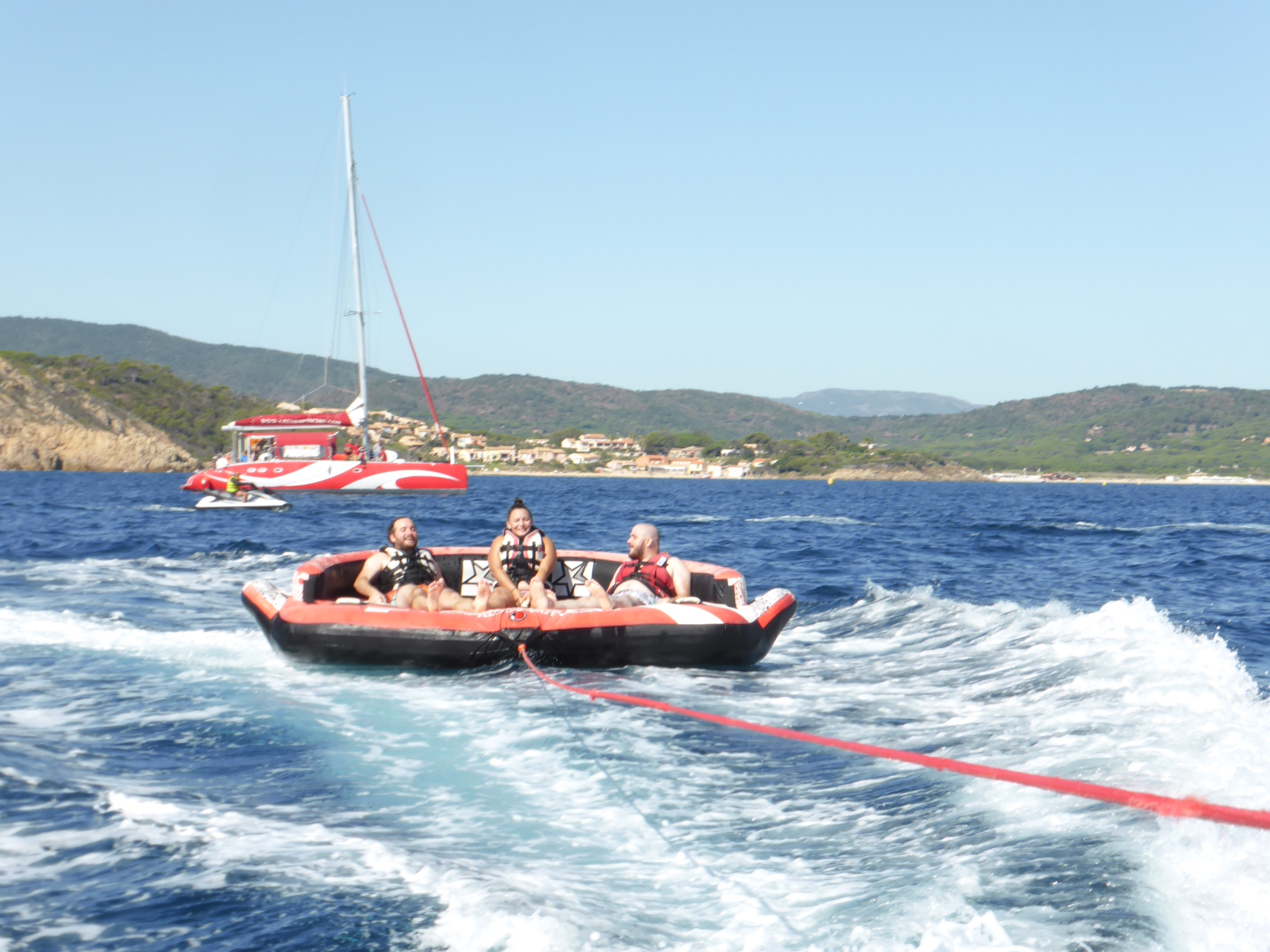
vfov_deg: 16.4
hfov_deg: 21.8
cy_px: 476
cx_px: 635
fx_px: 3302
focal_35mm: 90
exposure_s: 1/500
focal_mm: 16.1
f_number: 5.2
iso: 125
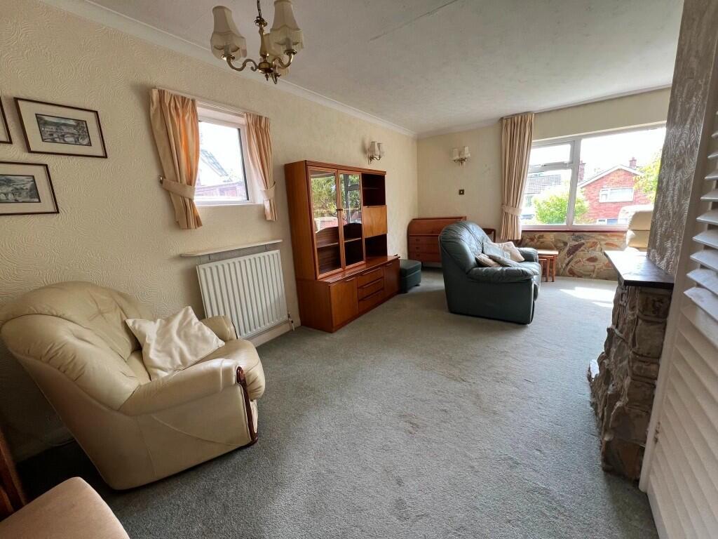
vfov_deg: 89.9
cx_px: 359
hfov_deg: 106.2
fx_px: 270
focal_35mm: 13
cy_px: 270
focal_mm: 1.57
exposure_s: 1/99
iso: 100
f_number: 1.8
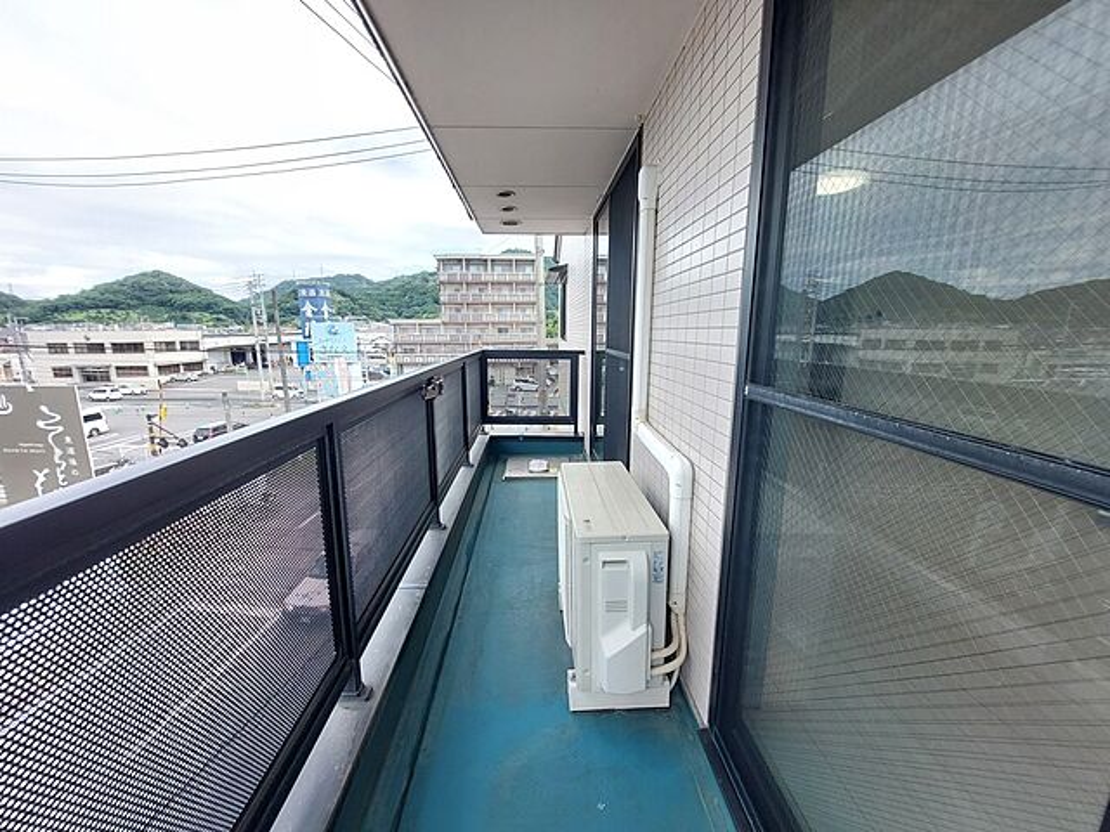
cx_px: 555
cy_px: 416
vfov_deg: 89.9
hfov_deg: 106.2
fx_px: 417
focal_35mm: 13
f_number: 2.2
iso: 50
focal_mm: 1.74
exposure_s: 1/143
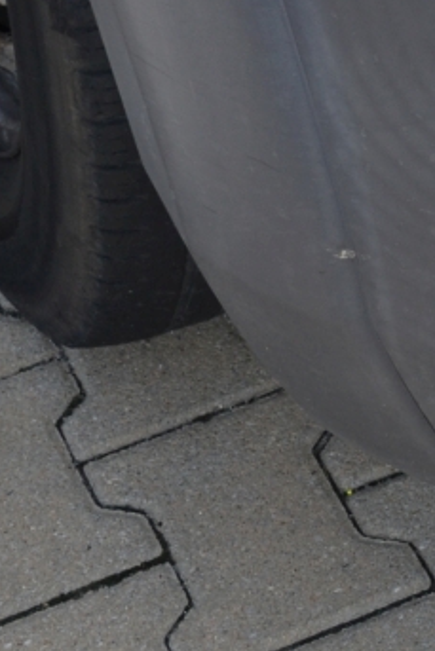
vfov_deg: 11.3
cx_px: 871
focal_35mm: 168
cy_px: -545
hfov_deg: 7.8
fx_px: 3042
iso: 100
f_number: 7.1
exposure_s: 1/200
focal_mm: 24
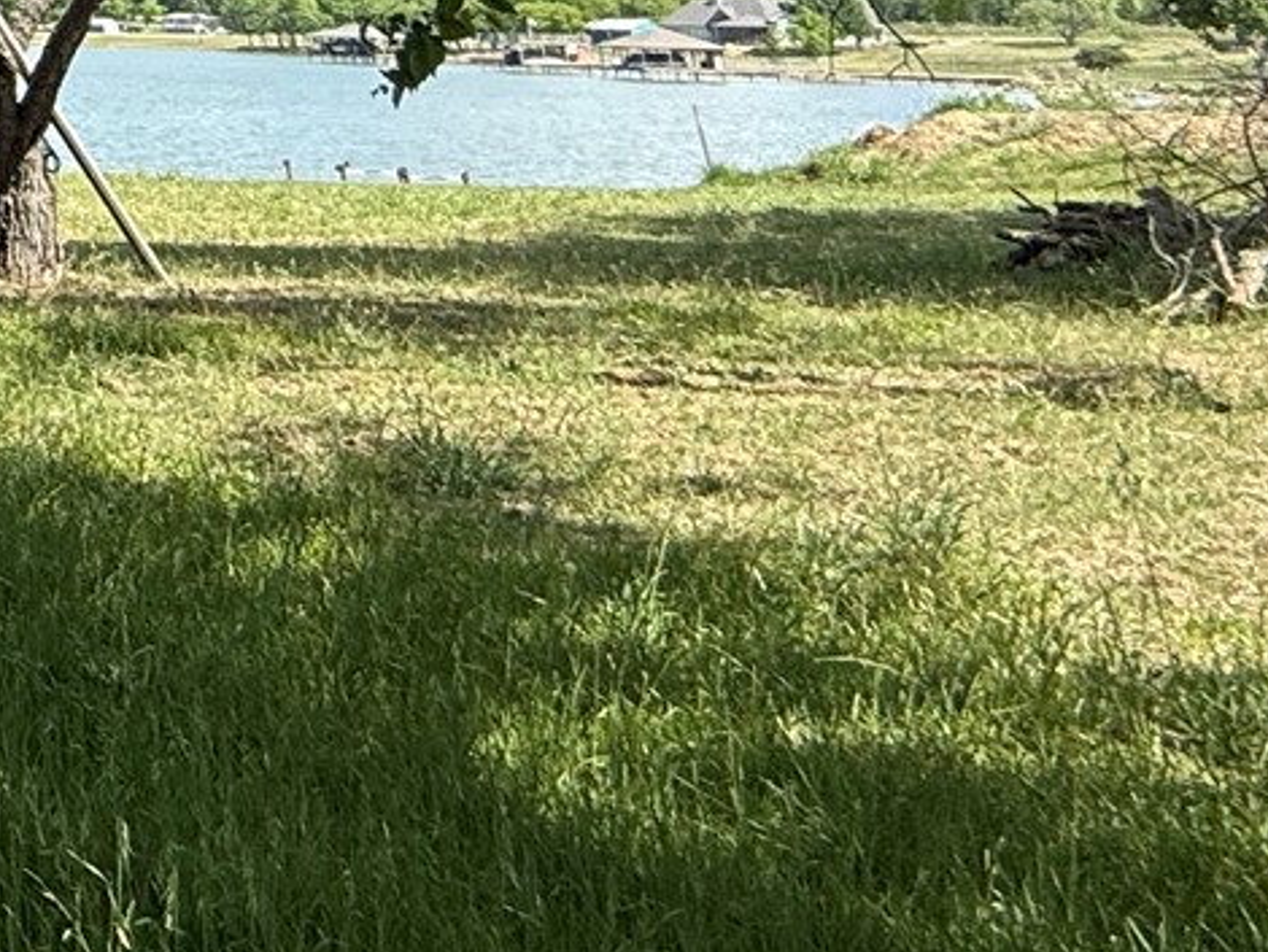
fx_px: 2236
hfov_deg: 20.4
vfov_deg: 20.9
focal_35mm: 61
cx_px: -1109
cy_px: -418
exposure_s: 1/726
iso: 50
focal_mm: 2.22
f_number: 2.2
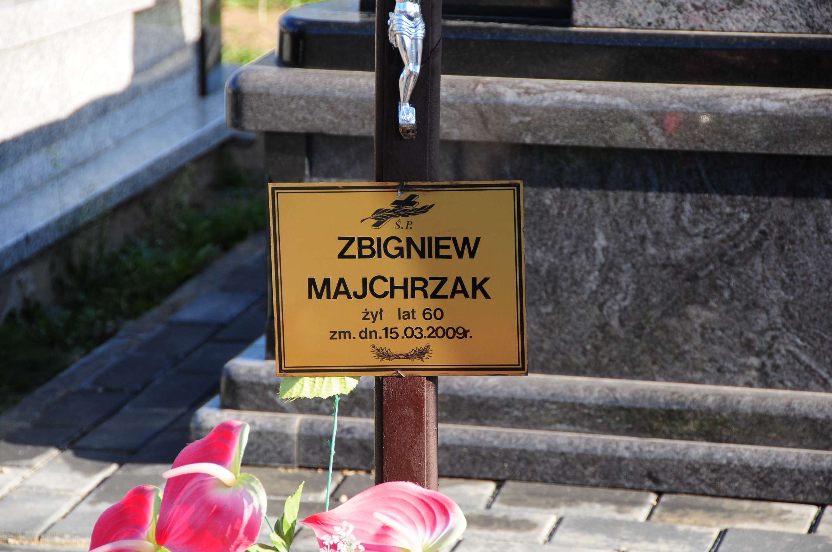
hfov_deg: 11.4
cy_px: 276
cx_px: 416
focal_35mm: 180
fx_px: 4155
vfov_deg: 7.6
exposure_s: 1/400
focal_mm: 120
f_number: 7.1
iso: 320
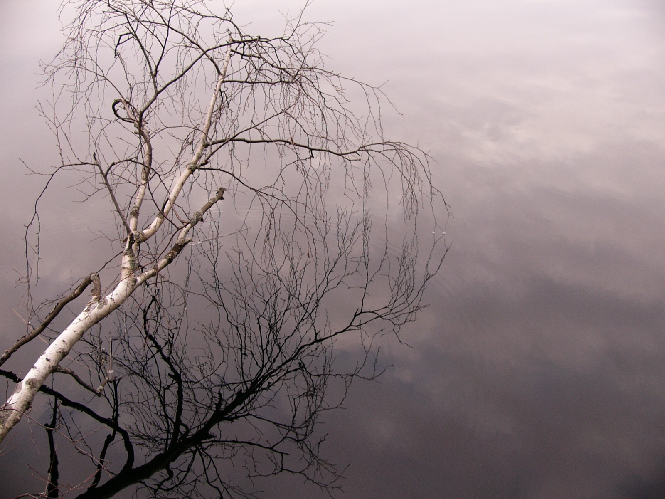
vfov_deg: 40.7
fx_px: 672
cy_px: 250
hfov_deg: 52.6
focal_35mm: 35
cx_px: 332
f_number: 2.8
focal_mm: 4.6
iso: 50
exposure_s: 1/80
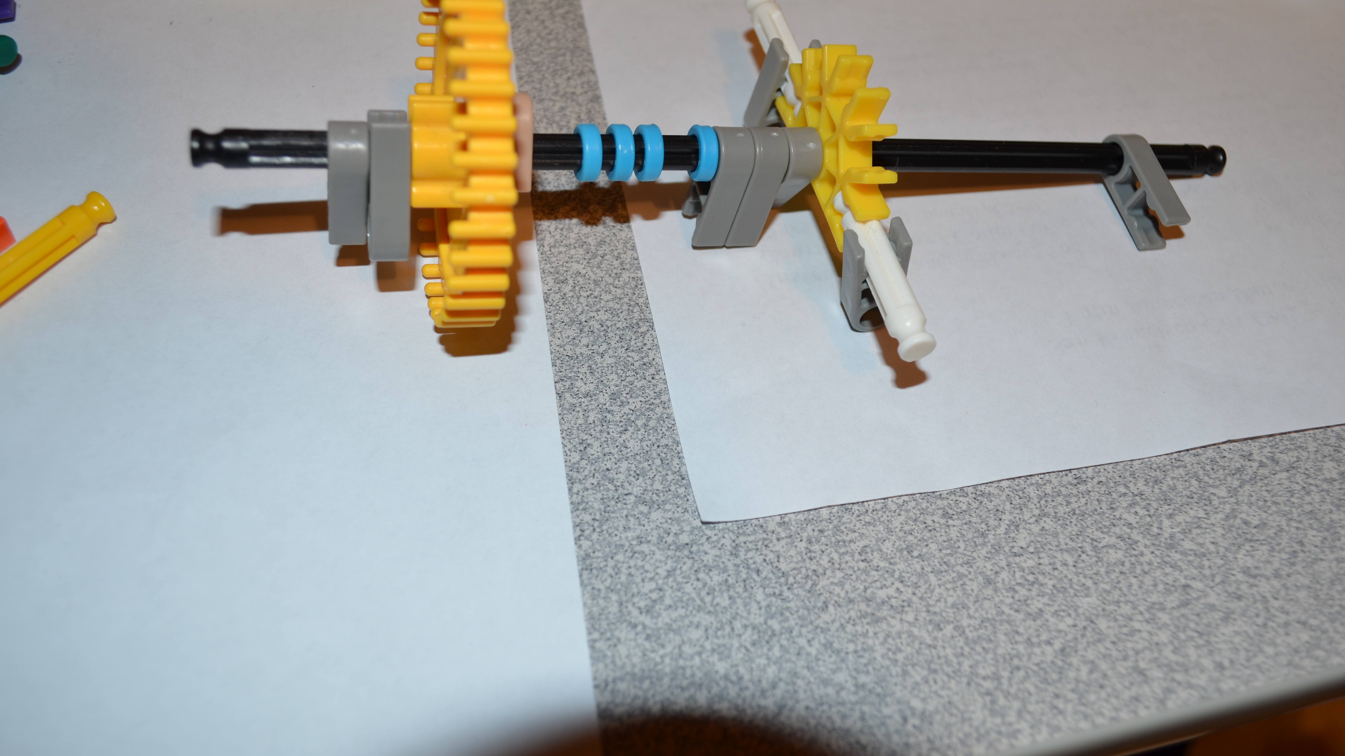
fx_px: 1248
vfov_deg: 33.7
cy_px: 336
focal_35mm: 35
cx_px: 679
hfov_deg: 56.6
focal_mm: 22
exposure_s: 1/30
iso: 200
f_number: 5.6
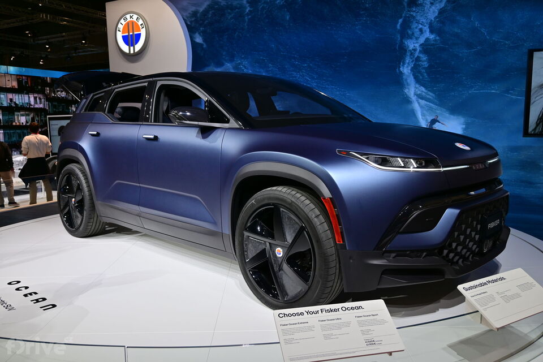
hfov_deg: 60.7
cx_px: 272
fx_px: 464
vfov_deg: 42.6
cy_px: 181
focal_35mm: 31
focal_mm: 20.5
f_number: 4.5
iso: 250
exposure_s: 1/250
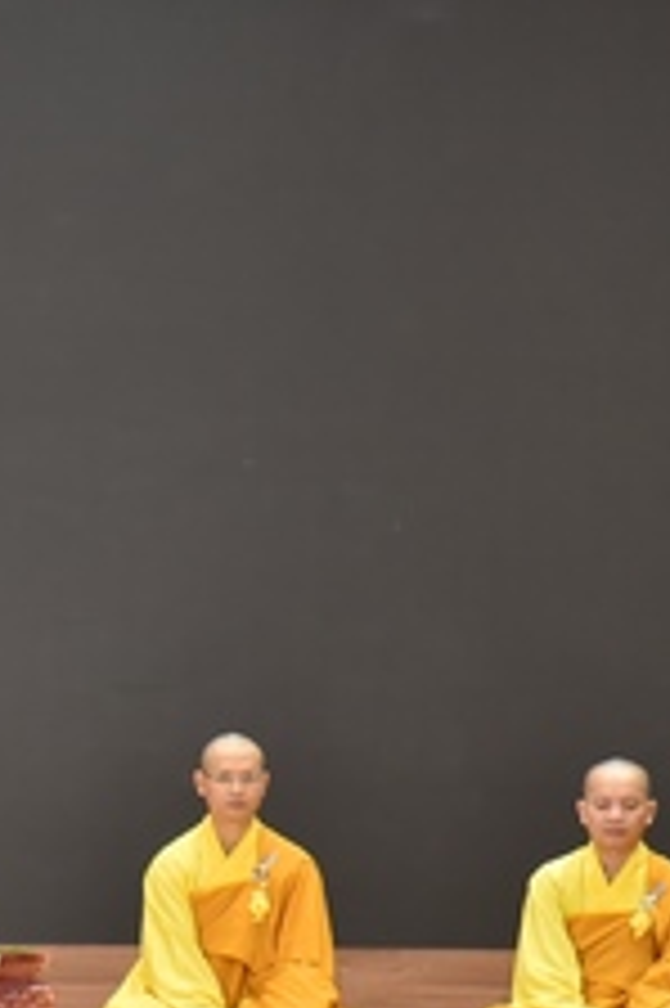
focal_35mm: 348
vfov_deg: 5.9
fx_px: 9729
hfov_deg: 3.9
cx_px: -166
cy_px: 968
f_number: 4
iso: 1250
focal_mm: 120
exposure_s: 1/100
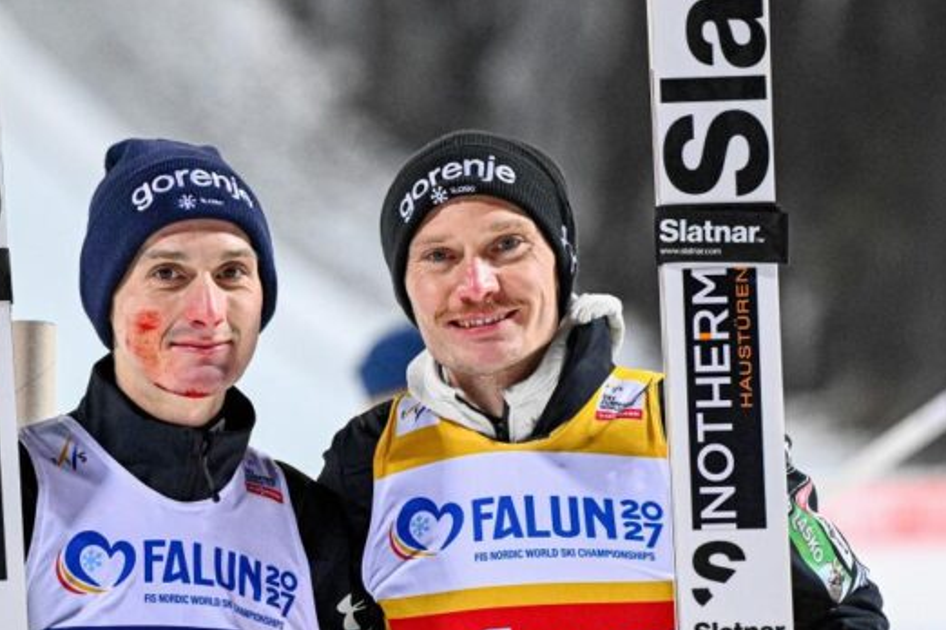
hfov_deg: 5.4
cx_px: 384
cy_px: 498
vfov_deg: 3.6
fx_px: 10064
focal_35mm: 383
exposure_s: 1/1600
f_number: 3.5
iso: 4000
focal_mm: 200
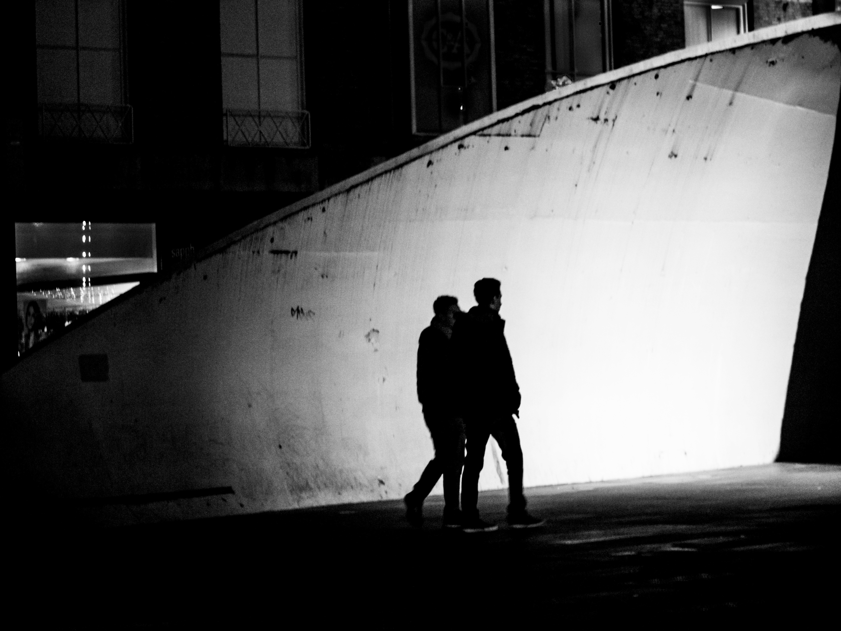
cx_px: 420
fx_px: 2575
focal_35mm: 106
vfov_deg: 14.0
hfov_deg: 18.5
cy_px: 316
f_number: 5
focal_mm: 53
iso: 6400
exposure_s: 1/60
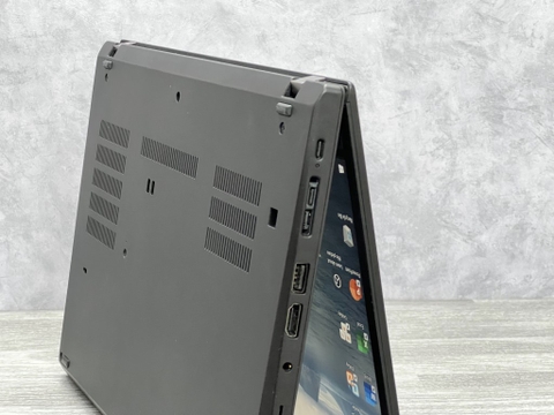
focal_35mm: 77
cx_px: 277
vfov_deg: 19.1
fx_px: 1232
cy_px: 208
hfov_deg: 25.3
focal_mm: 9
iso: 500
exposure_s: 1/50
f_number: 2.8
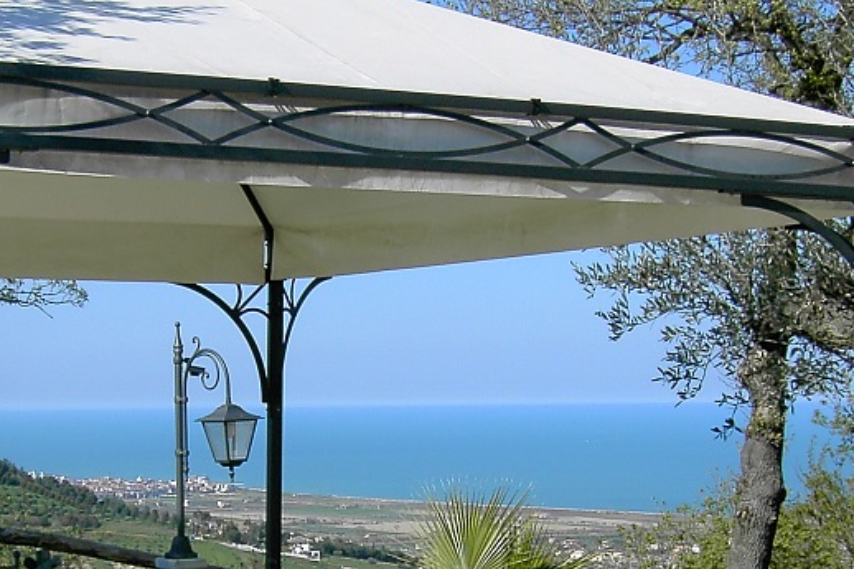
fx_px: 2134
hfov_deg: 22.5
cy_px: 491
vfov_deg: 15.0
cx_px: 269
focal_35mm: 90
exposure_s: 1/400
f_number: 6.7
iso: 100
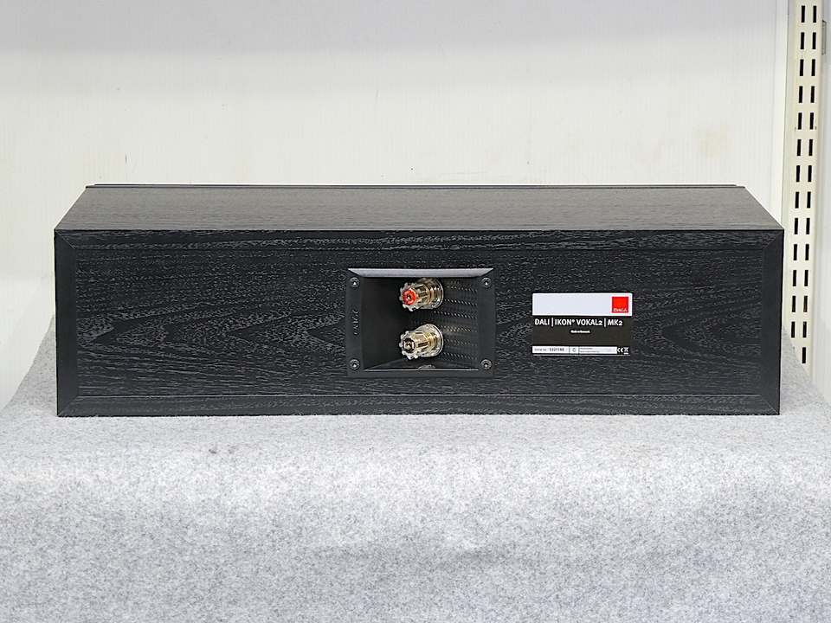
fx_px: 2545
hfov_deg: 18.5
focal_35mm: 106
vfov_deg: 14.0
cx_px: 416
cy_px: 312
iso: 200
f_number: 5.1
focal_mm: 19
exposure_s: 1/6
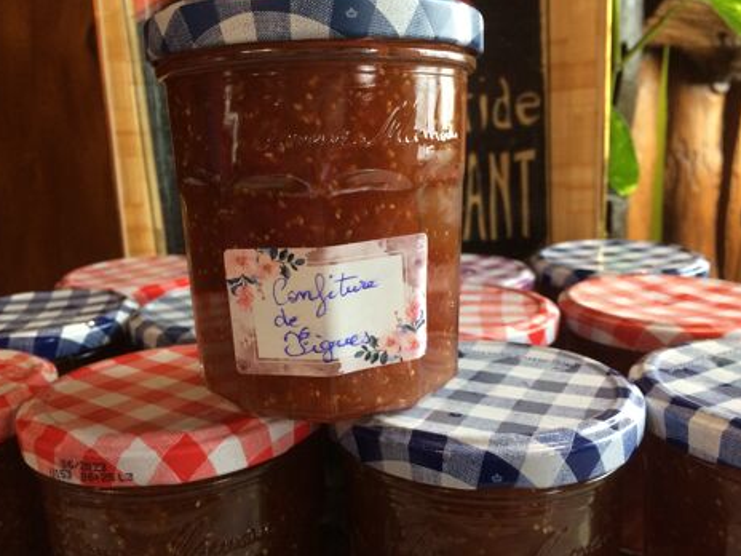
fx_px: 642
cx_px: 361
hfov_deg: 60.0
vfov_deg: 46.8
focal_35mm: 30
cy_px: 272
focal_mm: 4.15
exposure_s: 1/33
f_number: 2.2
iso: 200
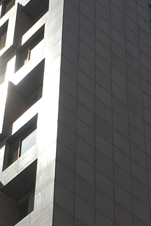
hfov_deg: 10.2
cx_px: 103
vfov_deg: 15.0
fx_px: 843
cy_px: 226
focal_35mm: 134
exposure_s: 1/2959
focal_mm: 4.15
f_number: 2.2
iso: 25
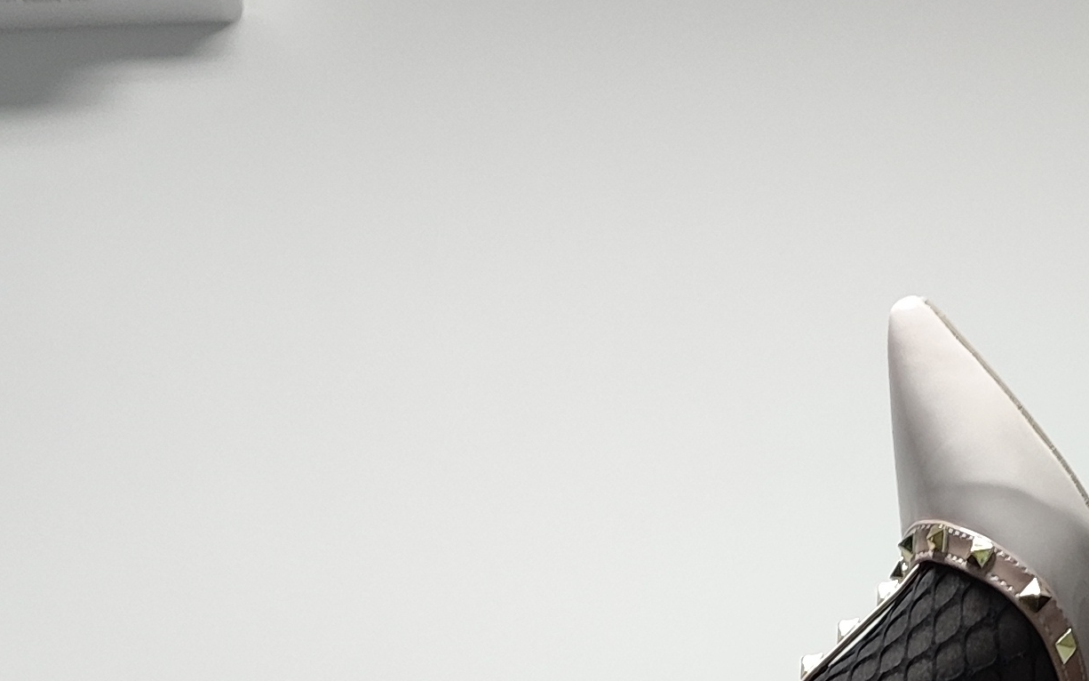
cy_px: 1307
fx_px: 2968
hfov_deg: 20.3
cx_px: 1020
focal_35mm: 100
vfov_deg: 11.9
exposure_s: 1/33.3
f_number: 1.79
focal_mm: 4.71
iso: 219
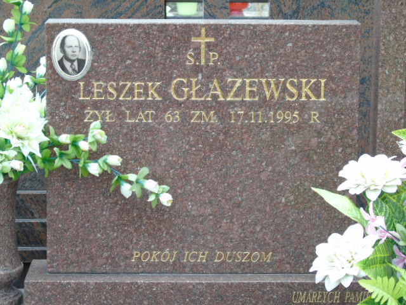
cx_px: 203
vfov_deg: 12.0
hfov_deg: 15.9
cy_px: 152
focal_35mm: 124
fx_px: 1454
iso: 80
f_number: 4.6
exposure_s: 1/50
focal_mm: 22
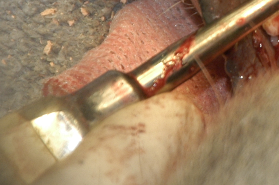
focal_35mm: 815
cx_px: 399
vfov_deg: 1.7
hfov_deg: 2.5
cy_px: -82
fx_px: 6313
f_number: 9
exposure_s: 1/180
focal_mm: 120
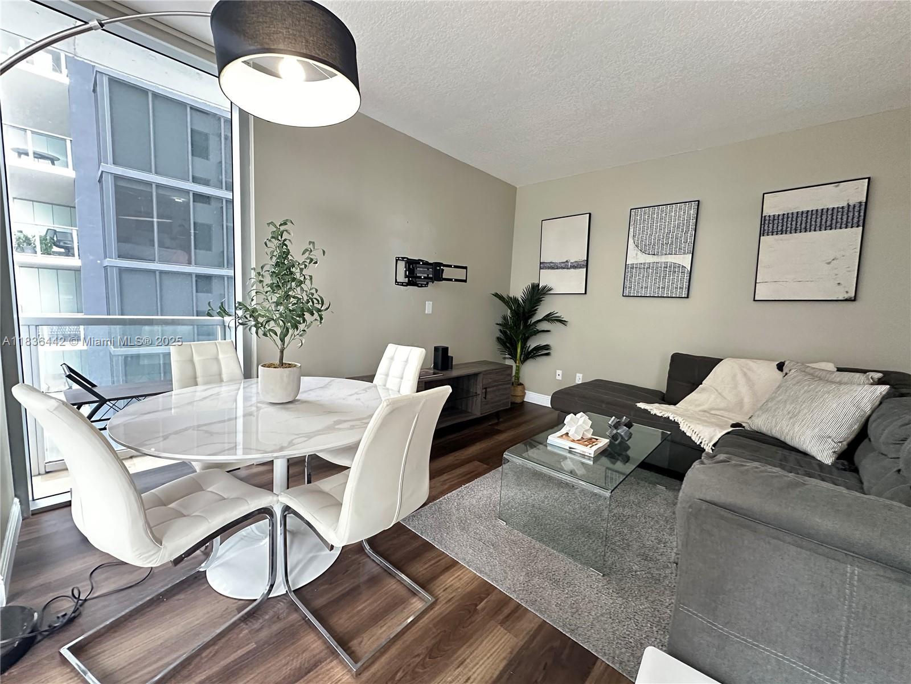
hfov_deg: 102.1
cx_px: 456
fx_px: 368
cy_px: 342
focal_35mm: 14
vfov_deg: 85.7
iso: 640
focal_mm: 2.22
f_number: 2.2
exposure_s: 1/60
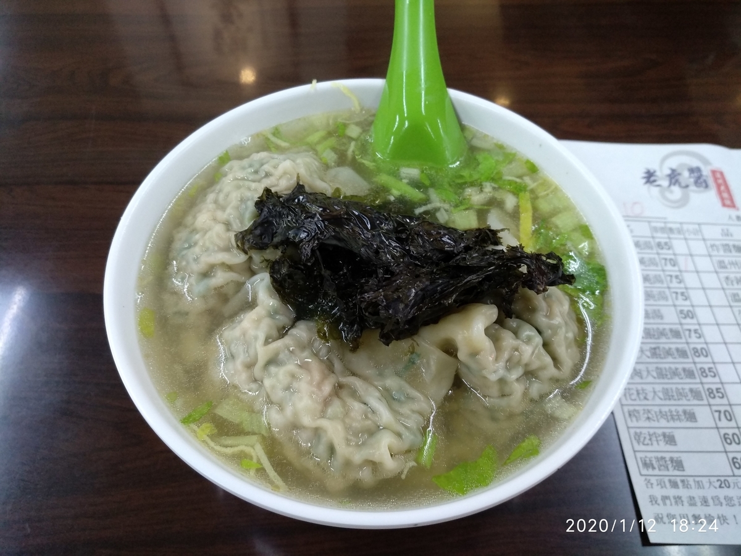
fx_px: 471
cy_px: 278
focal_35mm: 22
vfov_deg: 61.1
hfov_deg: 76.4
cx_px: 370
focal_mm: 3.81
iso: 400
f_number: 2.2
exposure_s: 1/40
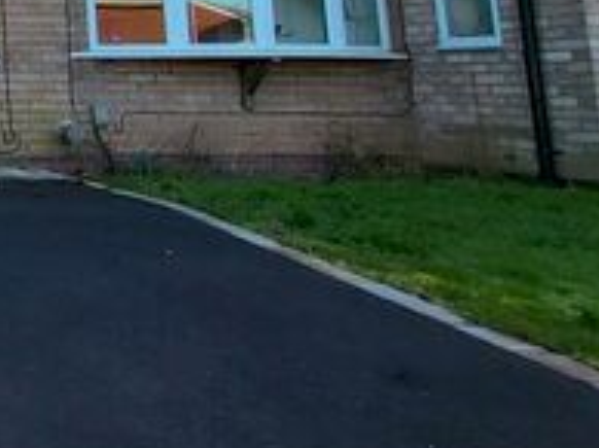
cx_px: -417
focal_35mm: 47
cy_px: -29
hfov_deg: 24.2
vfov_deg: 28.4
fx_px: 812
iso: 32
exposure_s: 1/361
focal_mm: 1.74
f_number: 2.2
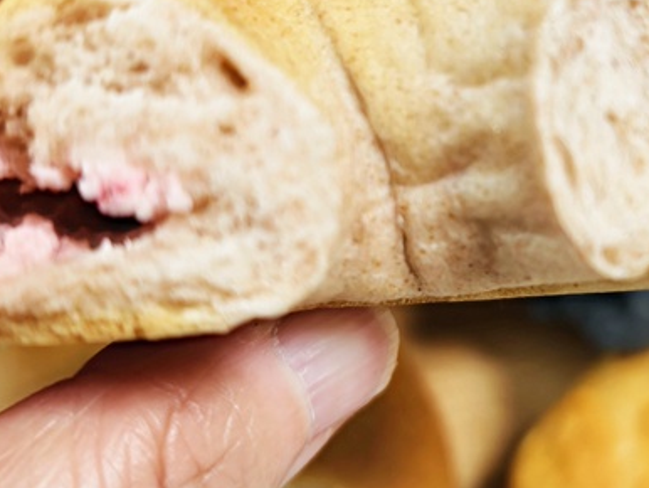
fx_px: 1144
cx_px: 493
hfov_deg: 31.1
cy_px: 140
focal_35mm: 61
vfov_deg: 23.9
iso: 1040
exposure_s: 1/200
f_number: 1.57
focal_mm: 6.54
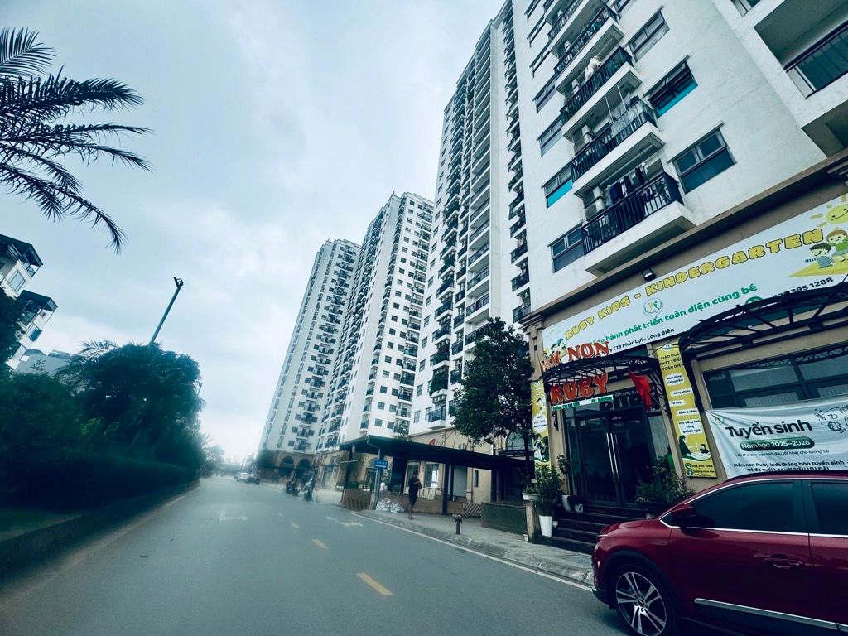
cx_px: 424
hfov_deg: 102.1
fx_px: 343
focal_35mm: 14
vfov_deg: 85.7
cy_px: 318
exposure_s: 1/479
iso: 40
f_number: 2.2
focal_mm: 2.22
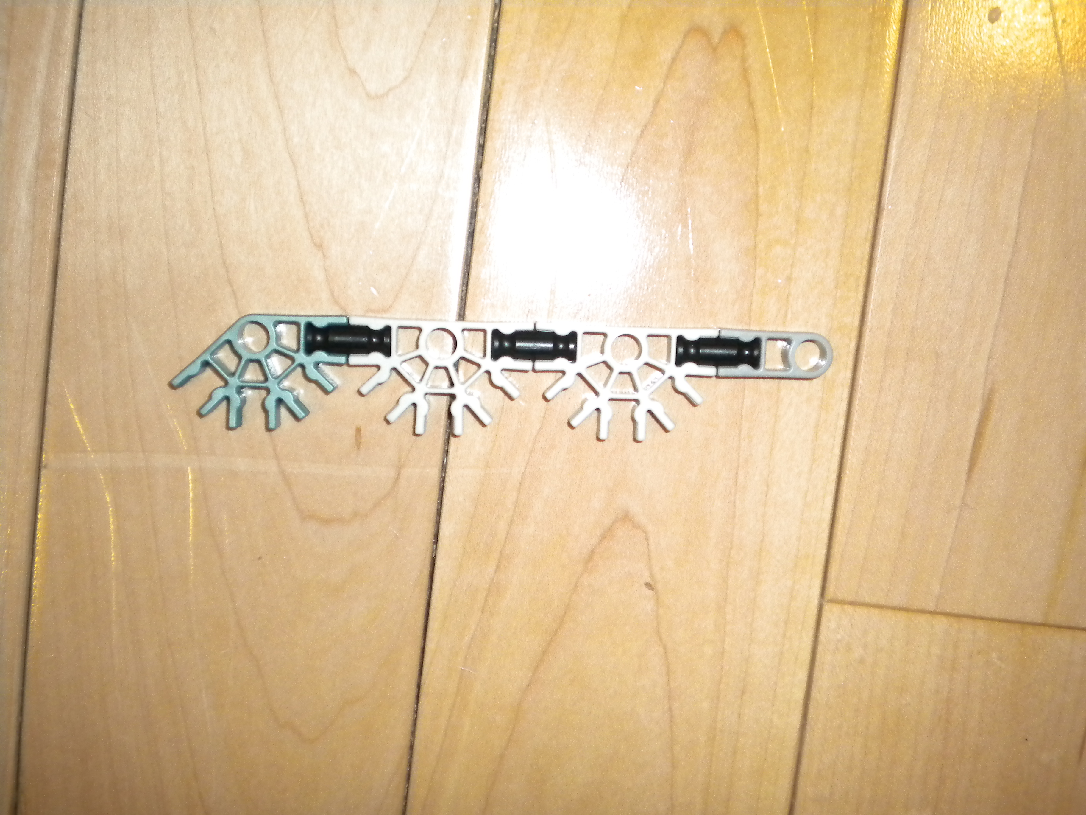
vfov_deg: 35.1
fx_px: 1286
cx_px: 543
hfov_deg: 45.8
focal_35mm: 41
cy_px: 408
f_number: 3.5
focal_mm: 7.4
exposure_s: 1/30
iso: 400
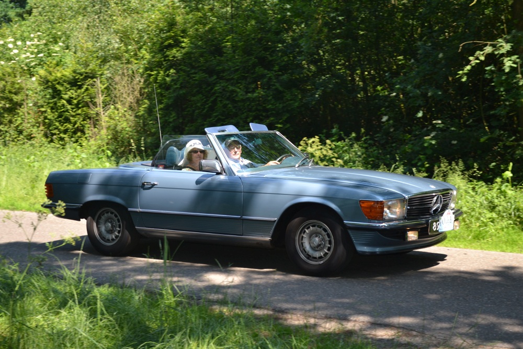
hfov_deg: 30.5
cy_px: 174
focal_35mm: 66
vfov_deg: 20.6
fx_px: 959
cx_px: 262
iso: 125
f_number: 5.3
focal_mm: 44
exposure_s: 1/125
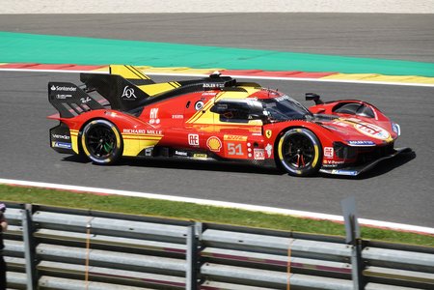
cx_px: 217
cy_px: 145
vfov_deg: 7.2
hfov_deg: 10.7
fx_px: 2314
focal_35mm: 192
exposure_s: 1/800
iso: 100
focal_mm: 70.27
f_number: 4.5
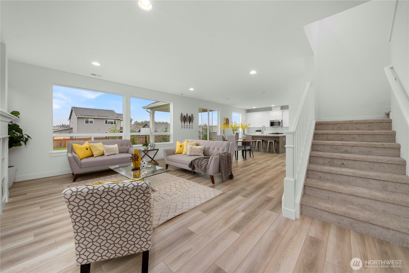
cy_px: 136
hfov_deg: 108.3
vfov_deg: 85.5
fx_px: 148
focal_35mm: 13
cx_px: 204
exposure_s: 1/30
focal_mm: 13
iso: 8000
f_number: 11
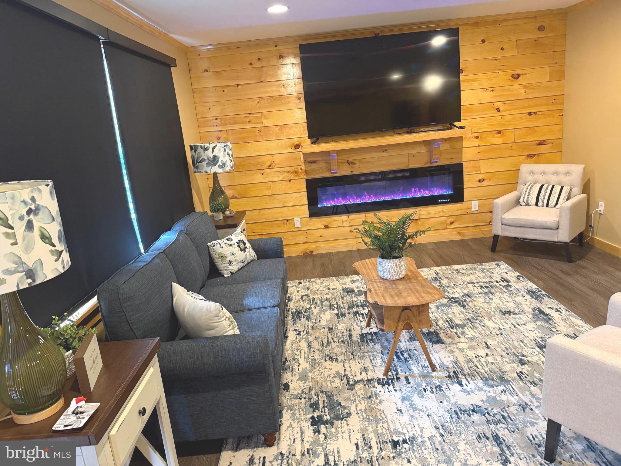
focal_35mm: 24
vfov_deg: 56.8
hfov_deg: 71.6
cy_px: 233
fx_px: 431
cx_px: 310
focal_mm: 6.76
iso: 500
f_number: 1.78
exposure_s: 1/60
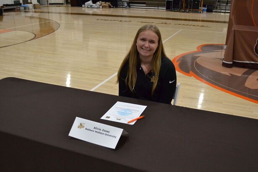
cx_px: 129
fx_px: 258
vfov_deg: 36.9
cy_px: 86
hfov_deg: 53.1
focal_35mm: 36
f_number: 4
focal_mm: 24
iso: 3200
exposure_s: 1/400
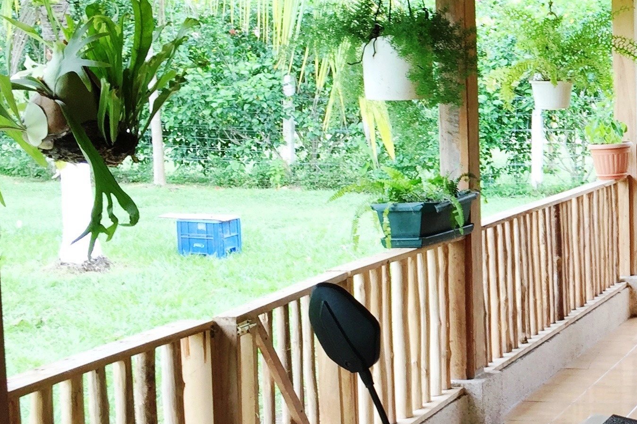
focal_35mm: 73
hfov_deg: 25.2
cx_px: 740
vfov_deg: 18.7
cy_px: 180
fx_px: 1291
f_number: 2.2
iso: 32
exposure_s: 1/120
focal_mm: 4.15
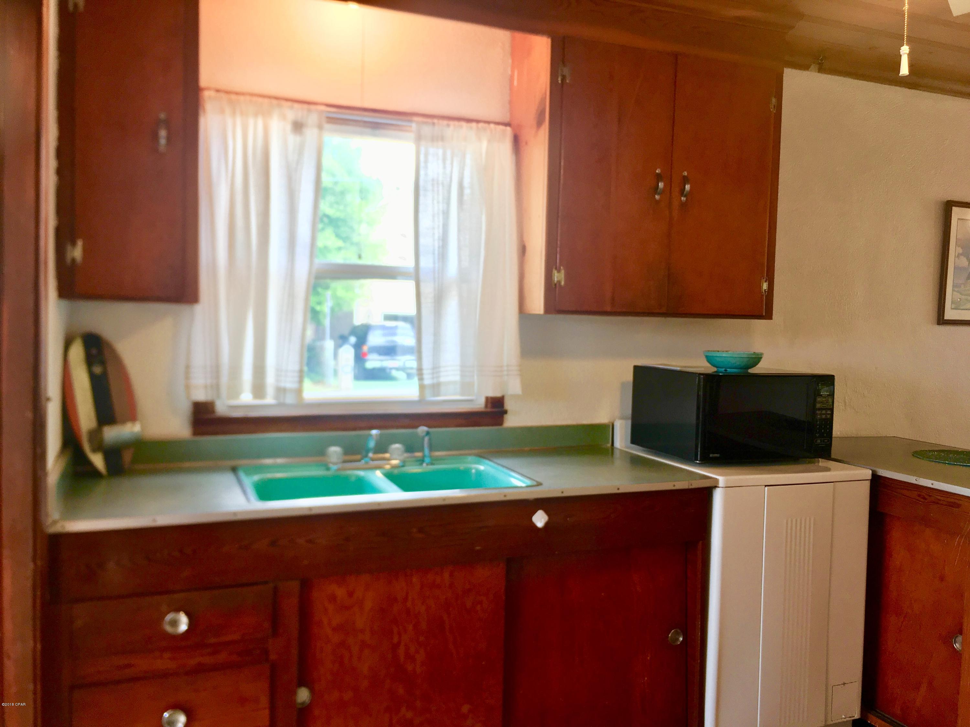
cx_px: 485
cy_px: 364
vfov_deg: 48.2
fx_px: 813
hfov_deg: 61.7
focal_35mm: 29
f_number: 2.2
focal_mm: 4.15
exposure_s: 1/40
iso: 25
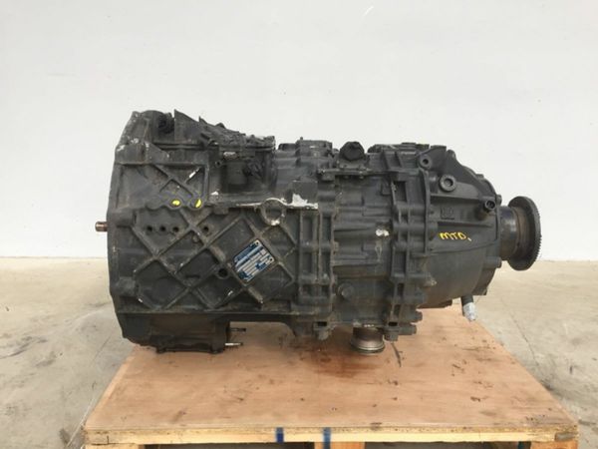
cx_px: 299
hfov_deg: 61.7
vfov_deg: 48.2
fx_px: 501
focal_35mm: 29
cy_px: 224
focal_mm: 4.15
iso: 50
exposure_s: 1/100
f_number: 2.2
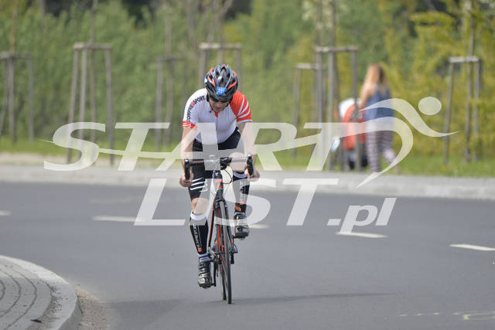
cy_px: 165
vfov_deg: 2.3
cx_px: 248
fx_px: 8251
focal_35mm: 600
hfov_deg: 3.4
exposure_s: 1/2000
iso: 800
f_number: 6.3
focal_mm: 600
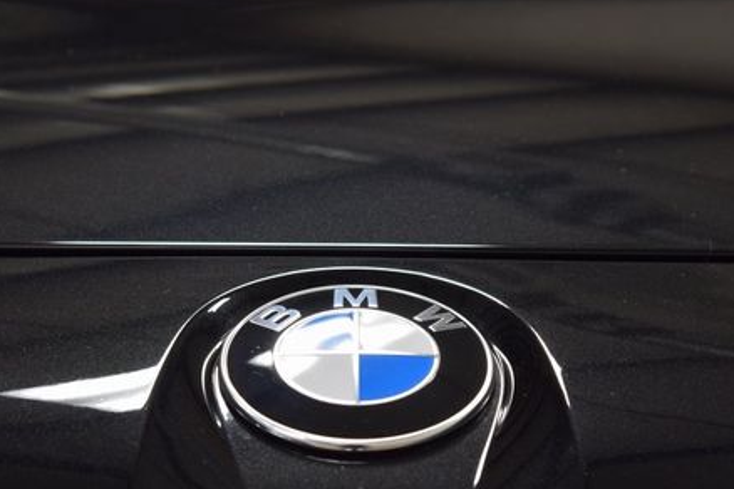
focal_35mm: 114
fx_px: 2324
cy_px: 341
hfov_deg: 17.9
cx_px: 369
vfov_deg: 12.0
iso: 400
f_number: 7.1
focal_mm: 52
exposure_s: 1/25
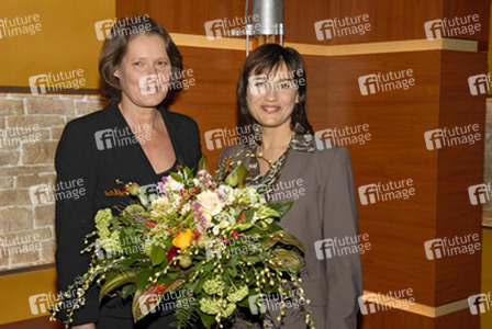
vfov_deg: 23.9
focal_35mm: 57
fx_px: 780
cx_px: 246
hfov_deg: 35.0
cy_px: 164
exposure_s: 1/100
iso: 400
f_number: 6.3
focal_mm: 38
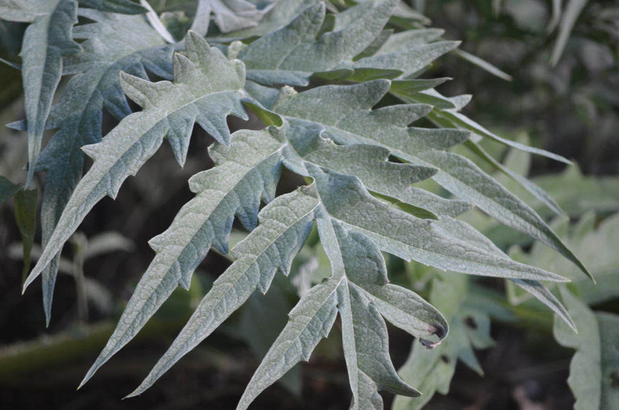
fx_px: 7721
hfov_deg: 4.6
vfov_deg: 3.0
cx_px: 310
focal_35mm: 450
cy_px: 205
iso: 400
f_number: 5.6
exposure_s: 1/320
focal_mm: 300
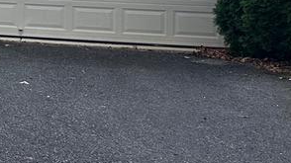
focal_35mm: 128
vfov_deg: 9.1
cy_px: -120
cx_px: -268
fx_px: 987
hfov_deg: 14.3
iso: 80
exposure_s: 1/638
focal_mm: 6.86
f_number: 1.78
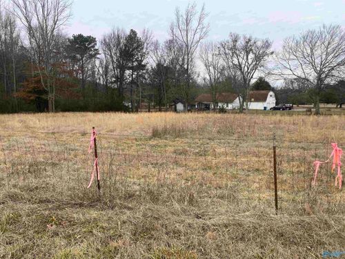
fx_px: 259
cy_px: 130
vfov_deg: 53.1
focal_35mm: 26
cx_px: 172
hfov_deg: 67.3
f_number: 1.8
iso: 32
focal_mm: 4.25
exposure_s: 1/604
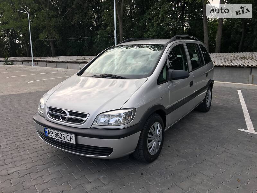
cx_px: 128
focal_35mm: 29
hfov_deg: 61.7
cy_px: 96
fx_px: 215
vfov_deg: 48.2
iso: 25
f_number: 2.2
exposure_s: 1/469
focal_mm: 4.2
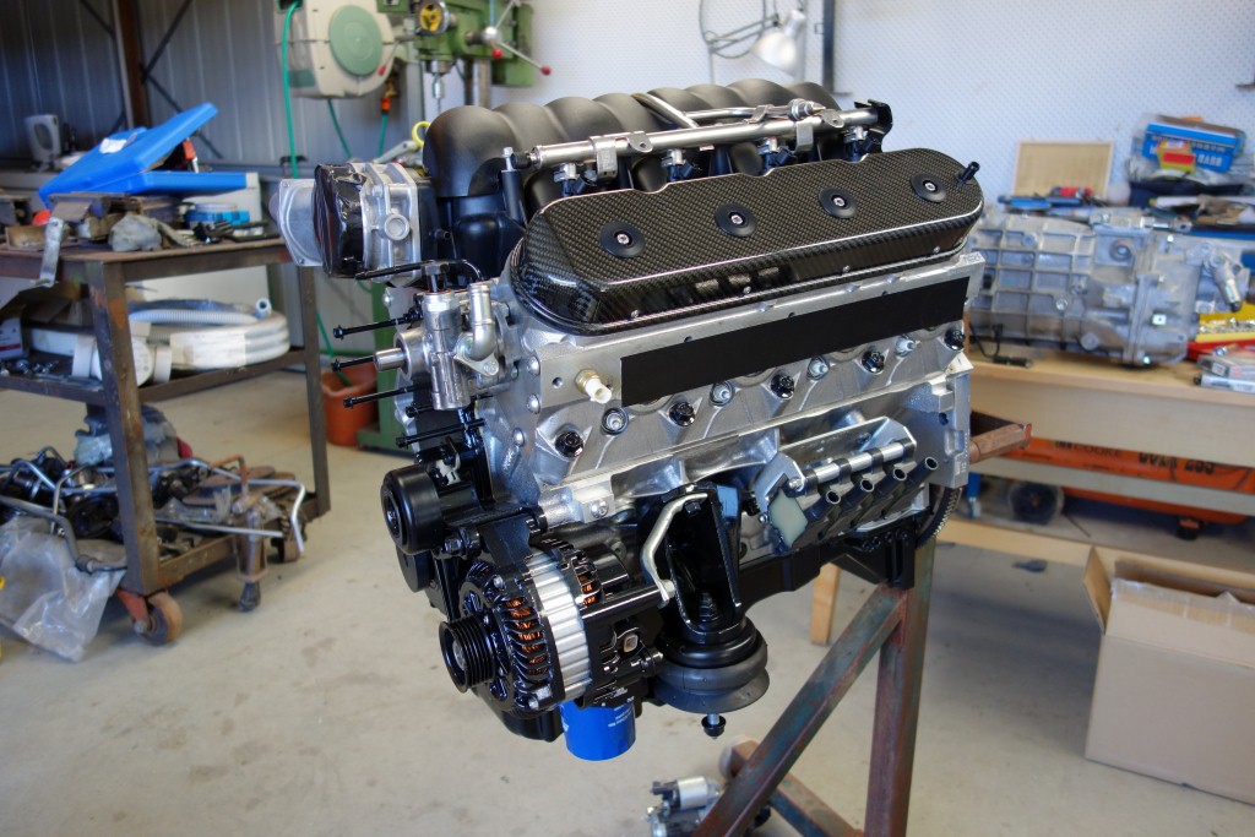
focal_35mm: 28
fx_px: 976
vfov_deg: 46.4
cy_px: 418
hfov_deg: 65.5
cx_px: 628
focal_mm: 10.4
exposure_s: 1/100
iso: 125
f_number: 1.8
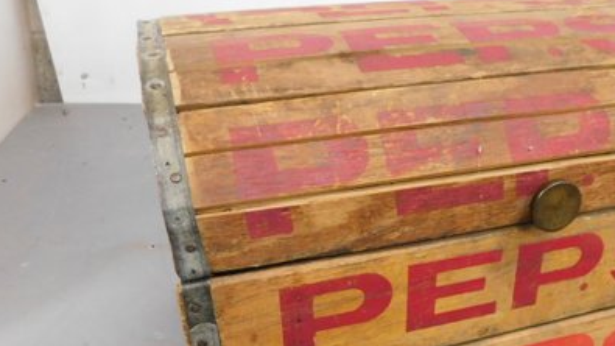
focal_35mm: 40
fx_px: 652
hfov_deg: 49.2
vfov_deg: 29.4
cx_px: 434
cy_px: 244
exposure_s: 1/15
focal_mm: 4
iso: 400
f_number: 3
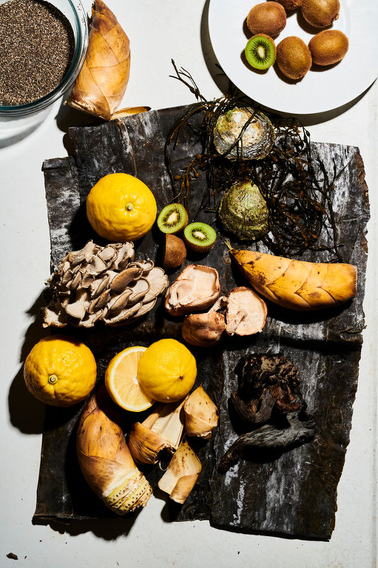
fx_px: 788
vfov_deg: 39.6
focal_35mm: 50
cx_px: 189
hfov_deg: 27.0
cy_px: 284
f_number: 8
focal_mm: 50
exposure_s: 1/200
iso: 100
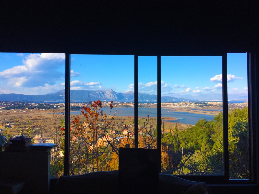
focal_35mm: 33
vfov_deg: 42.9
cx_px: 131
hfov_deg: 55.4
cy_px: 94
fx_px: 247
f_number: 2.2
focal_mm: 4.15
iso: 32
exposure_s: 1/1364
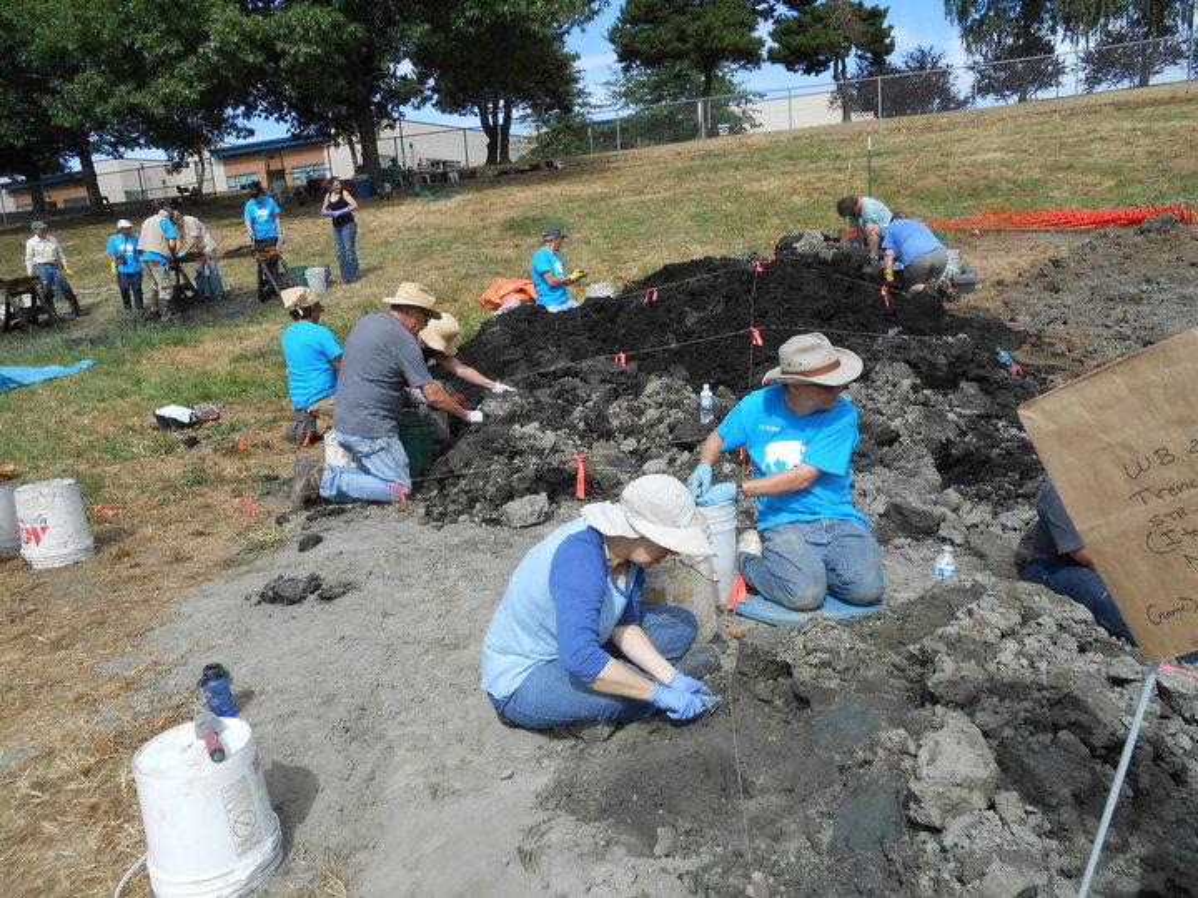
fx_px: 900
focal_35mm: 26
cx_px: 599
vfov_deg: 53.1
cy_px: 449
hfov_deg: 67.3
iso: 80
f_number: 3.5
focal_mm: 4.6
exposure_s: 1/800
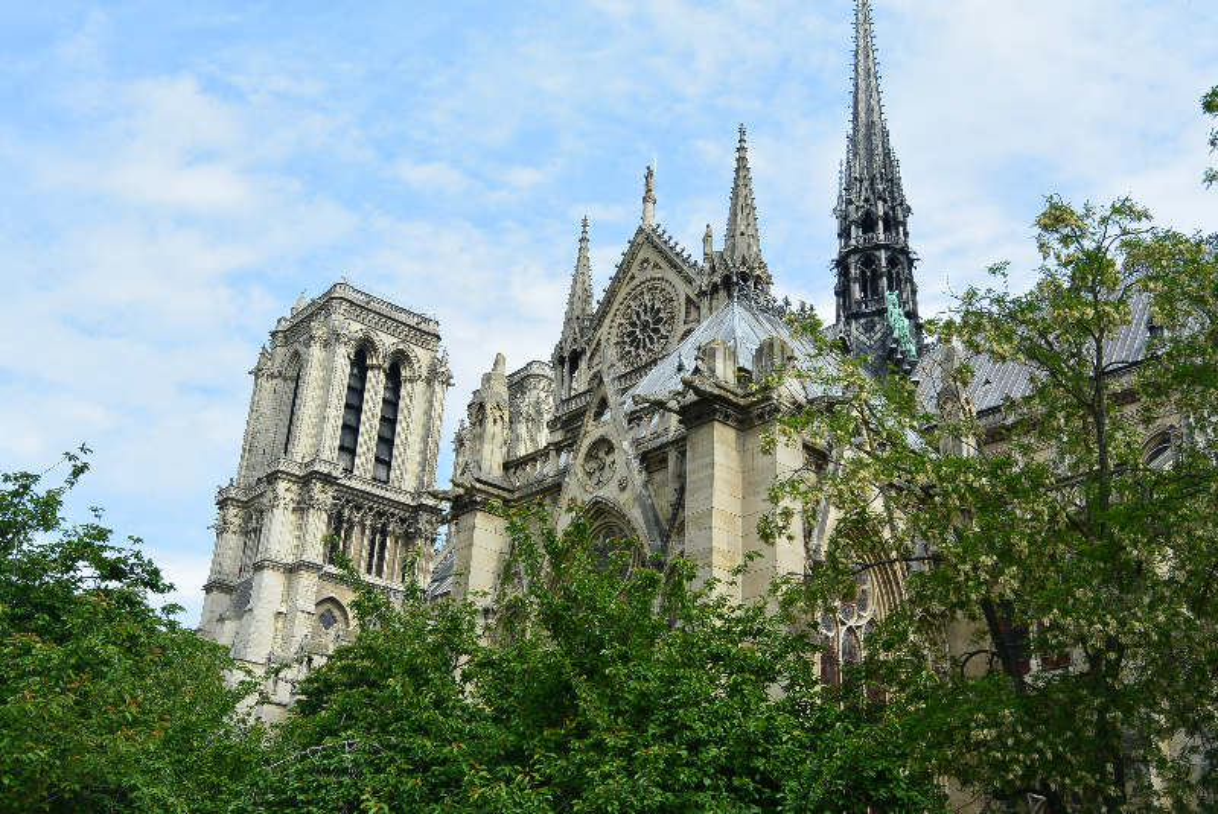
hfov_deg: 51.8
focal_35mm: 37
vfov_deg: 36.0
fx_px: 1253
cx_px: 609
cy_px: 407
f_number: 4.5
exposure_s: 1/640
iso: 100
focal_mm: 14
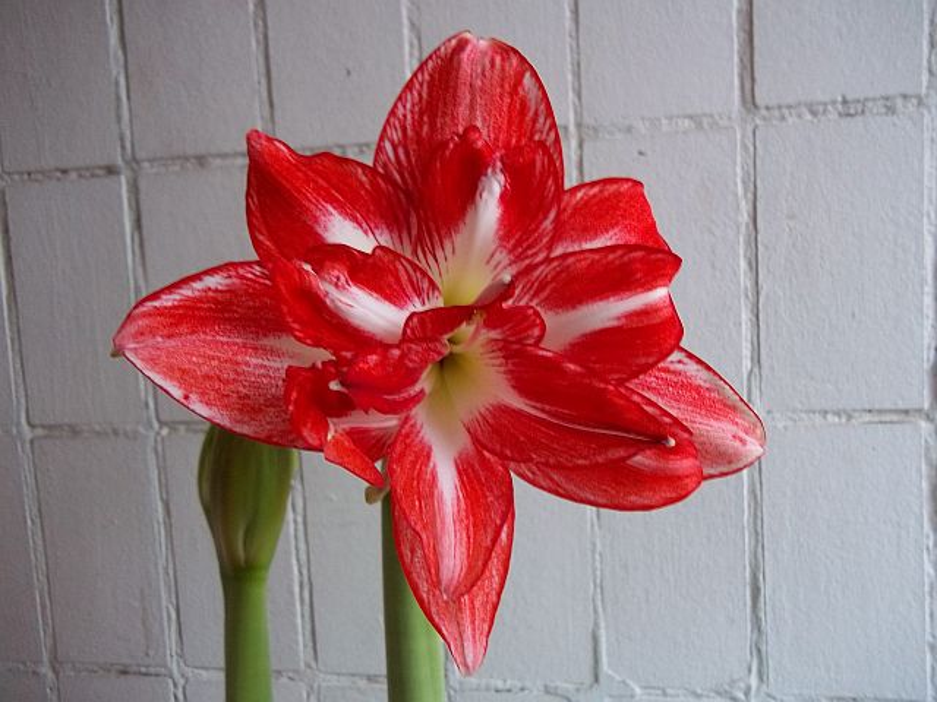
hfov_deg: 56.8
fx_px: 866
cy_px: 351
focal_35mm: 32
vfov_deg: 44.2
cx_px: 468
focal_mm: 5.7
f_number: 2.9
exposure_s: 1/15
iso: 160
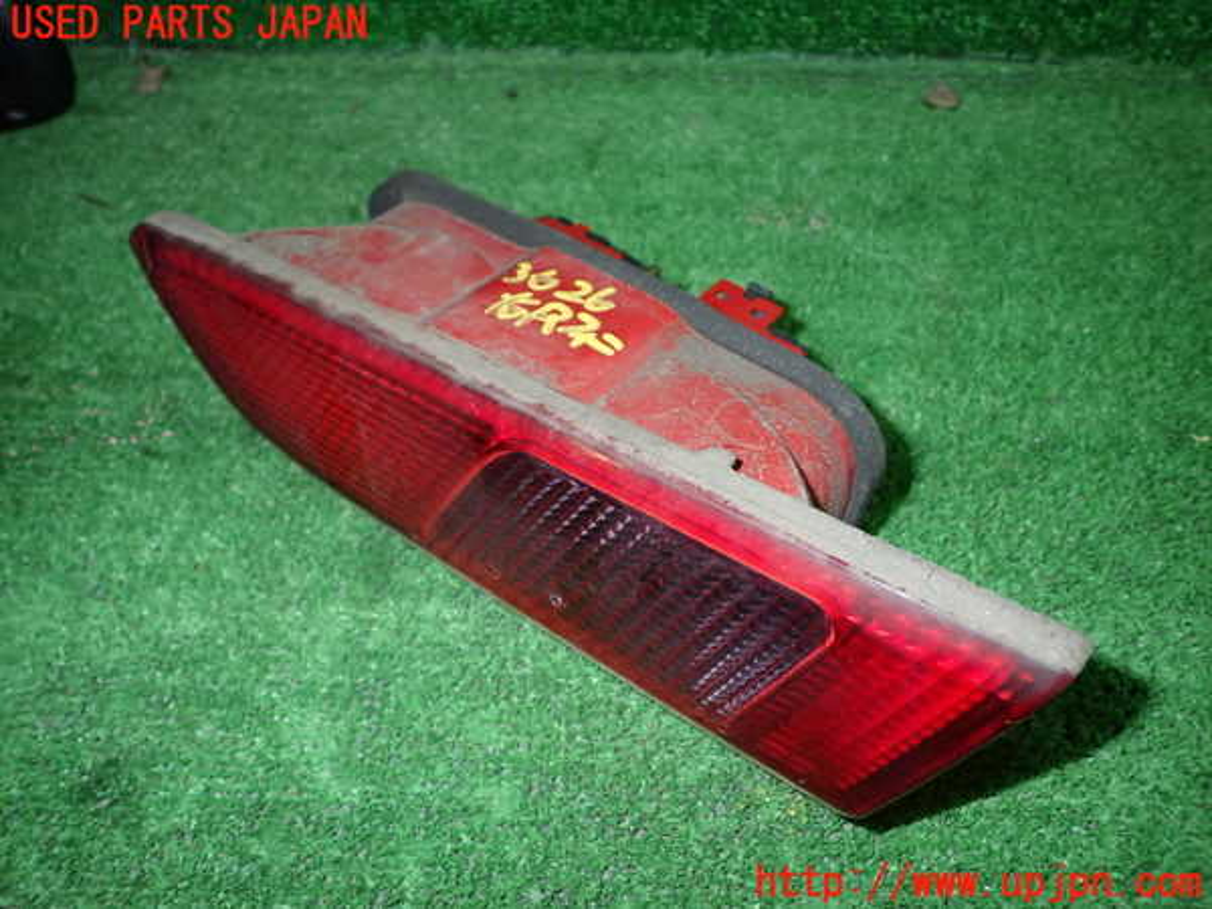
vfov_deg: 49.7
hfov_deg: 63.4
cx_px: 606
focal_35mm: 28
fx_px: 980
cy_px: 454
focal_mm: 5.05
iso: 320
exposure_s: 1/30
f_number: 6.3
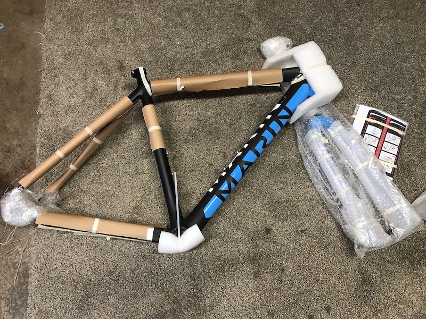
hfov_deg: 63.4
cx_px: 213
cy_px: 160
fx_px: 345
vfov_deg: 49.7
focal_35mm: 28
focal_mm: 3.99
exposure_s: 1/17
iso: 40
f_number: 1.8
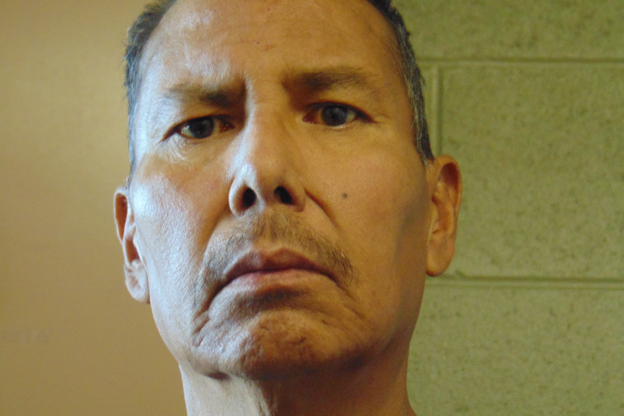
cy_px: 188
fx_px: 2409
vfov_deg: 9.9
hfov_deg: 14.8
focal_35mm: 139
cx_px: 312
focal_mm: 23.9
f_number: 4
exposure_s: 1/20
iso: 500
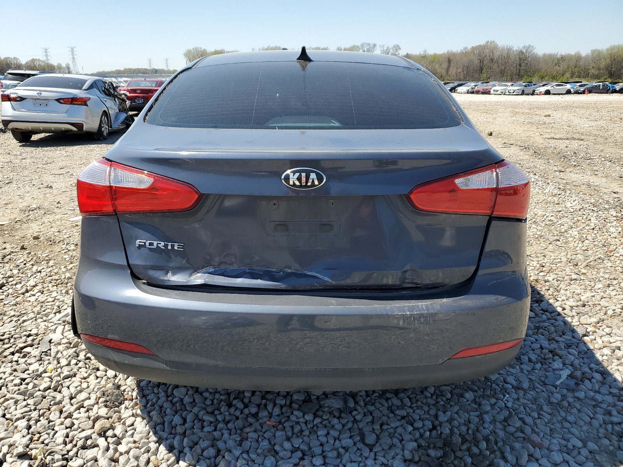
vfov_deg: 53.1
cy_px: 234
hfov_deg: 67.3
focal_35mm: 26
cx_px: 312
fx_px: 468
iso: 50
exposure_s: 1/2000
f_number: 1.5
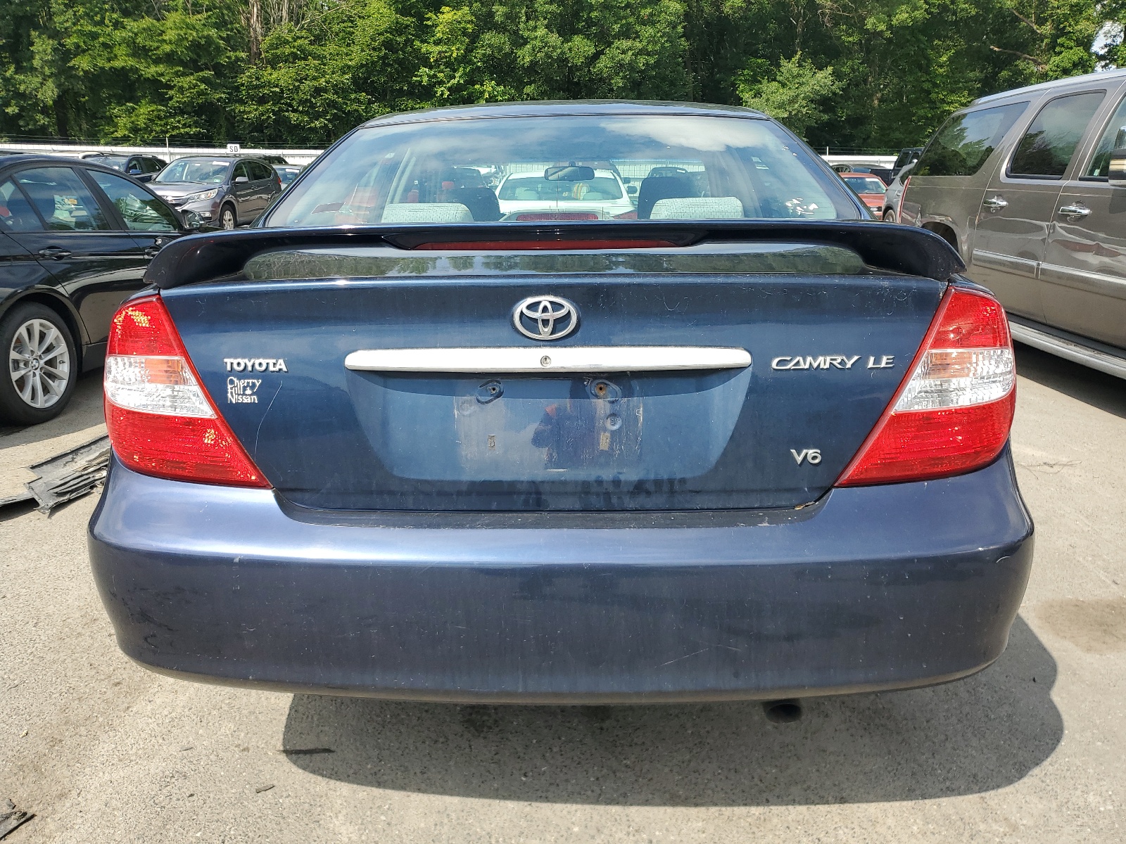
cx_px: 563
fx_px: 846
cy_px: 422
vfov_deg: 53.1
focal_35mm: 26
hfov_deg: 67.3
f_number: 1.5
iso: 50
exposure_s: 1/1667
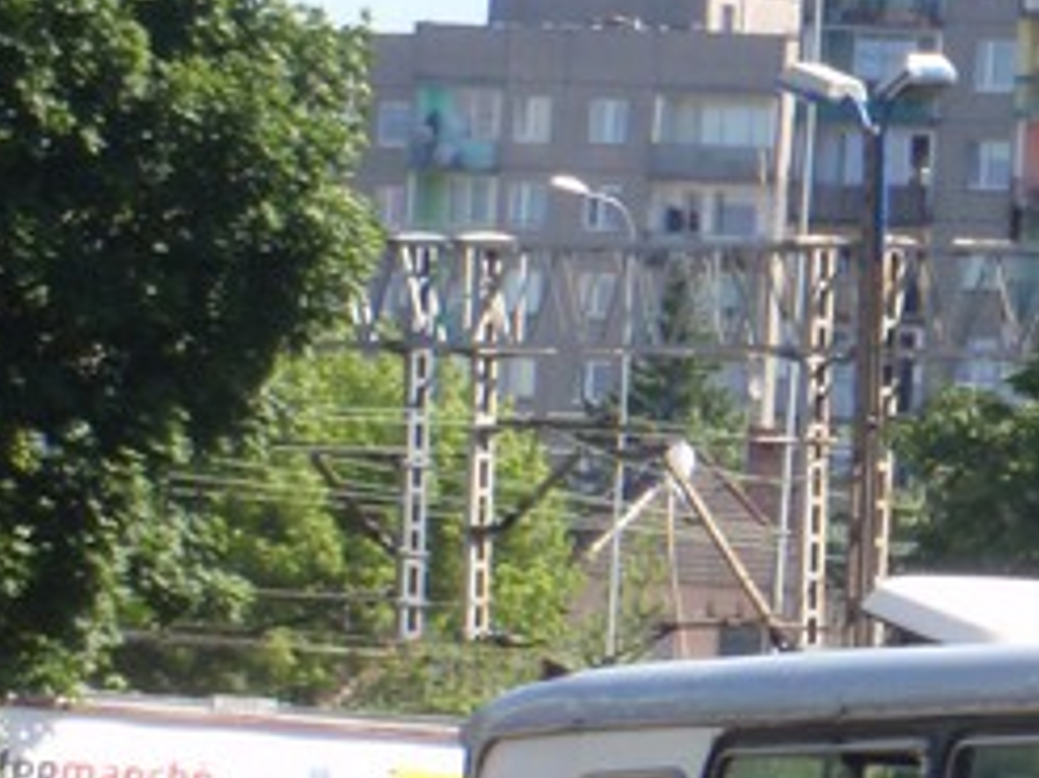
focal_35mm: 437
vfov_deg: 3.4
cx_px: 1758
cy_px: 889
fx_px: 13110
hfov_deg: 4.5
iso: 64
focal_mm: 21.57
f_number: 5.5
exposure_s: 1/125
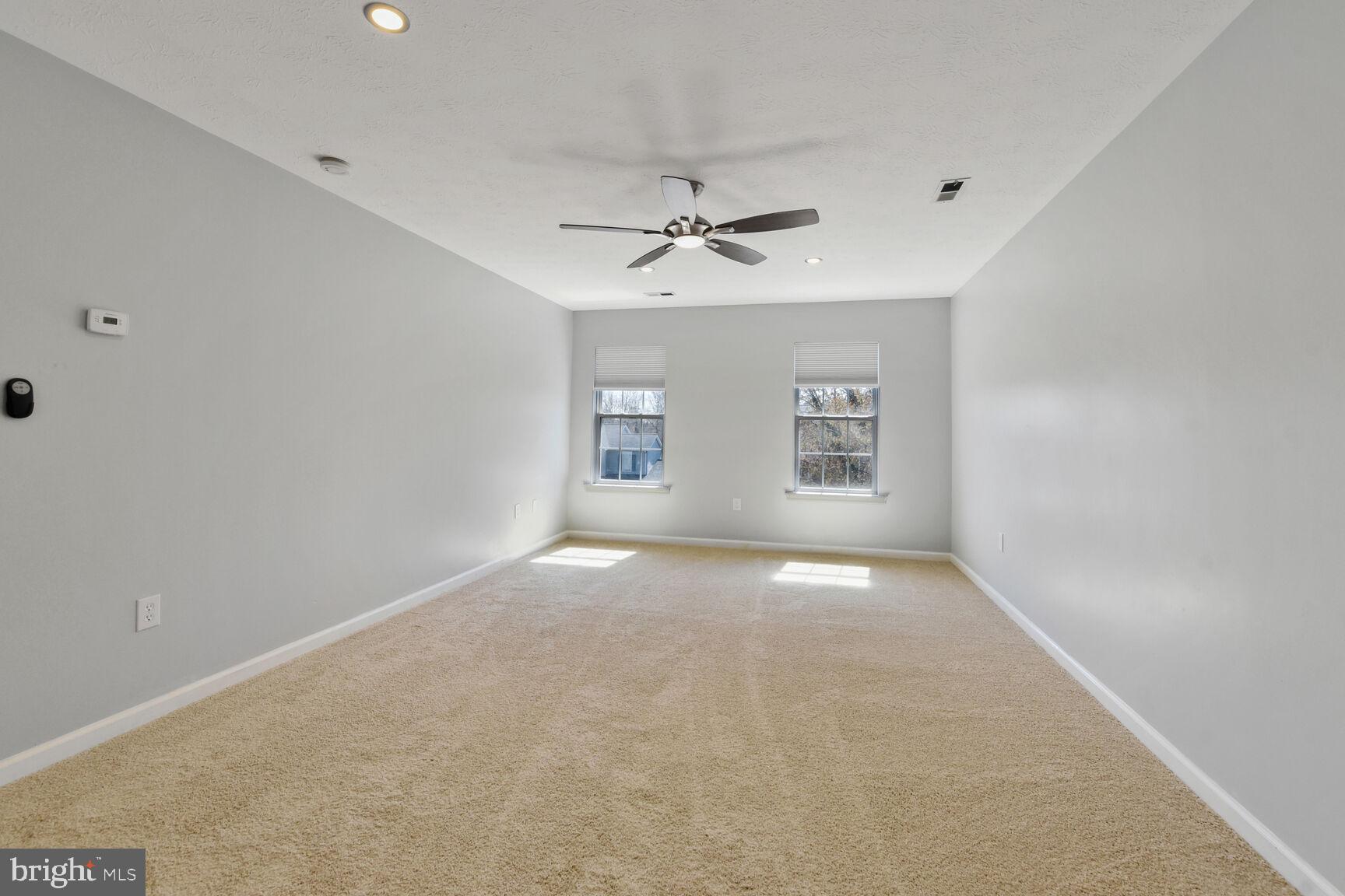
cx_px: 672
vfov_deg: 81.2
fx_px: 523
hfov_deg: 104.3
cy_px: 448
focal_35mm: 14
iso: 1400
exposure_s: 1/125
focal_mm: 14
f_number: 7.1
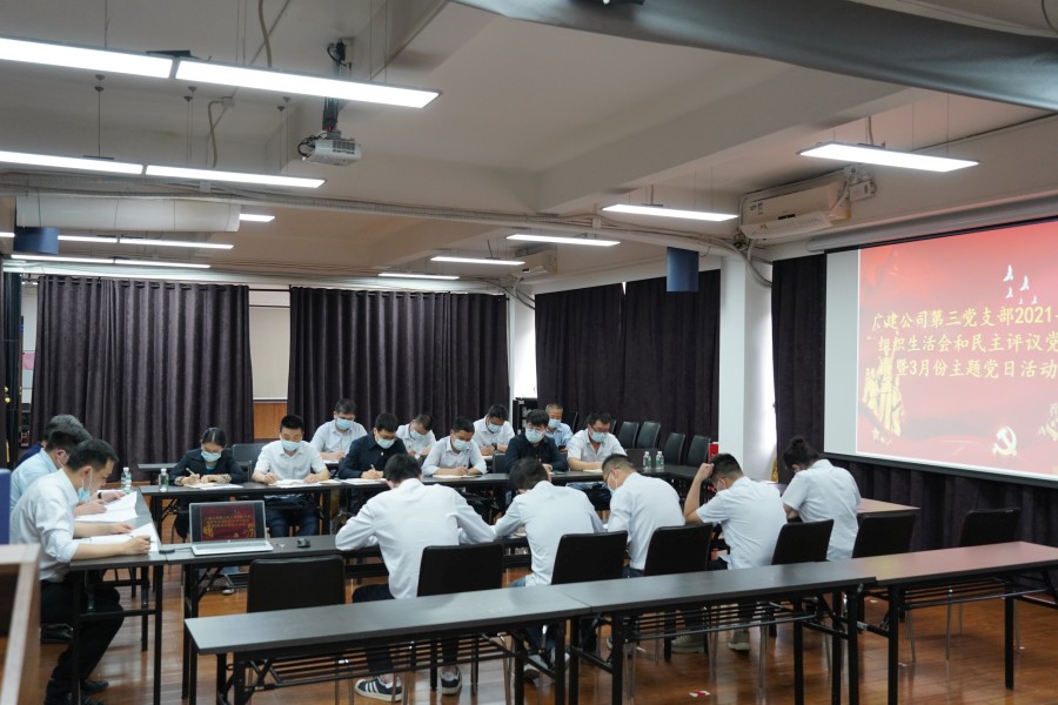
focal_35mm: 34
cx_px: 529
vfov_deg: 38.9
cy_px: 352
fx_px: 999
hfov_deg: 55.8
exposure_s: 1/160
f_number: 4.5
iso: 2500
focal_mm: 34
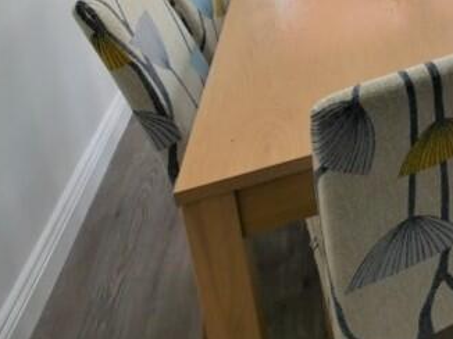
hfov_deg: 32.5
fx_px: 575
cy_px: -113
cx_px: 586
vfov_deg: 27.0
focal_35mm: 44
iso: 200
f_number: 4.5
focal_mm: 7
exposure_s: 1/125
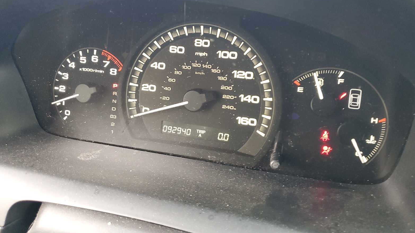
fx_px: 319
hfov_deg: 66.1
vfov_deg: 40.0
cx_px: 208
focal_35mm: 29
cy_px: 92
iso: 243
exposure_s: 1/60.2
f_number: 1.5
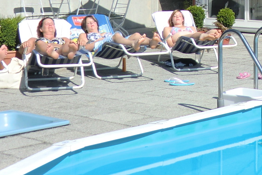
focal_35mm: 111
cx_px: 299
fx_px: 808
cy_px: -81
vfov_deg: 11.8
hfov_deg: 17.7
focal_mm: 6.1
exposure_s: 1/800
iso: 64
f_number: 3.6
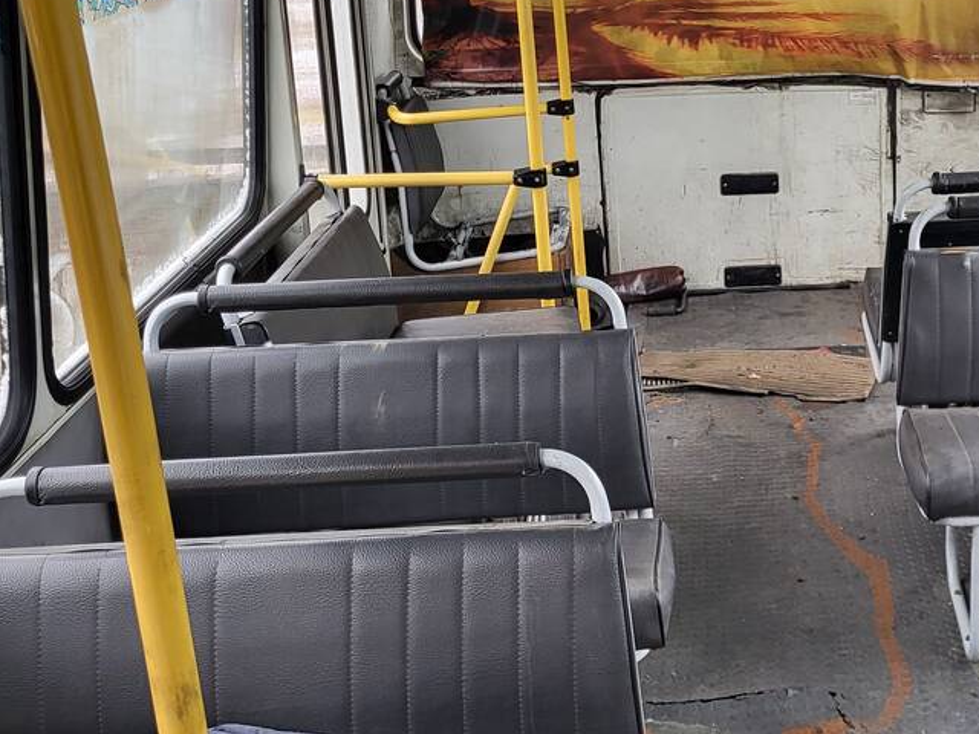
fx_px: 1471
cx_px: 855
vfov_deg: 27.9
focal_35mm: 52
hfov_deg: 35.0
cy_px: 271
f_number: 1.8
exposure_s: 1/100
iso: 200
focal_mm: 5.4
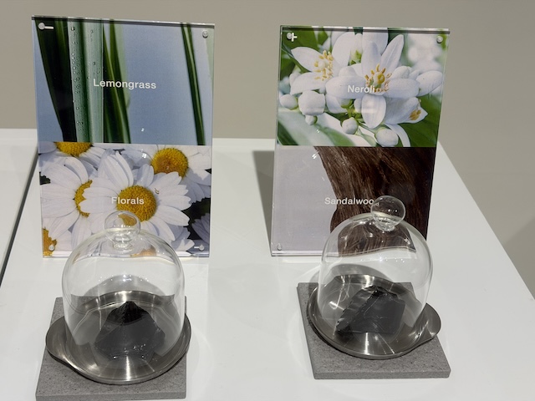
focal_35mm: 48
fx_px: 742
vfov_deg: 30.3
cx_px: 268
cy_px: 200
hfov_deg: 39.7
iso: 64
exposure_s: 1/301
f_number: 1.78
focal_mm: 6.76
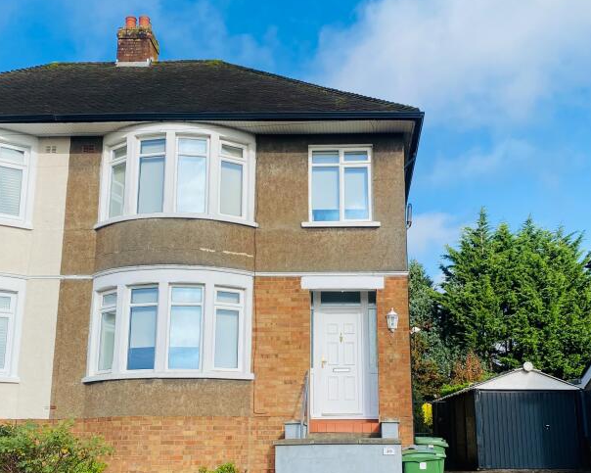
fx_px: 752
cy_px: 275
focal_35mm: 43
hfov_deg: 42.9
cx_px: 324
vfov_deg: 34.8
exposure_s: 1/2755
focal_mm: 4.25
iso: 32
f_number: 1.8
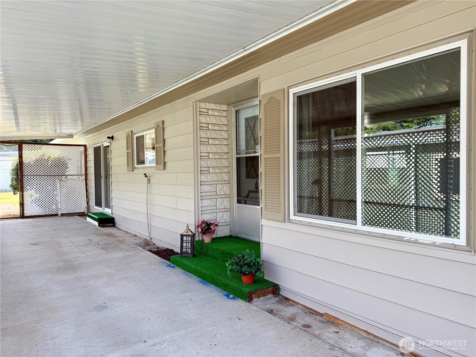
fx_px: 330
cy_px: 178
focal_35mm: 24
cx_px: 238
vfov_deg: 56.8
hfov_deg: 71.6
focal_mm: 6.76
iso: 80
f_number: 1.78
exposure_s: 1/299
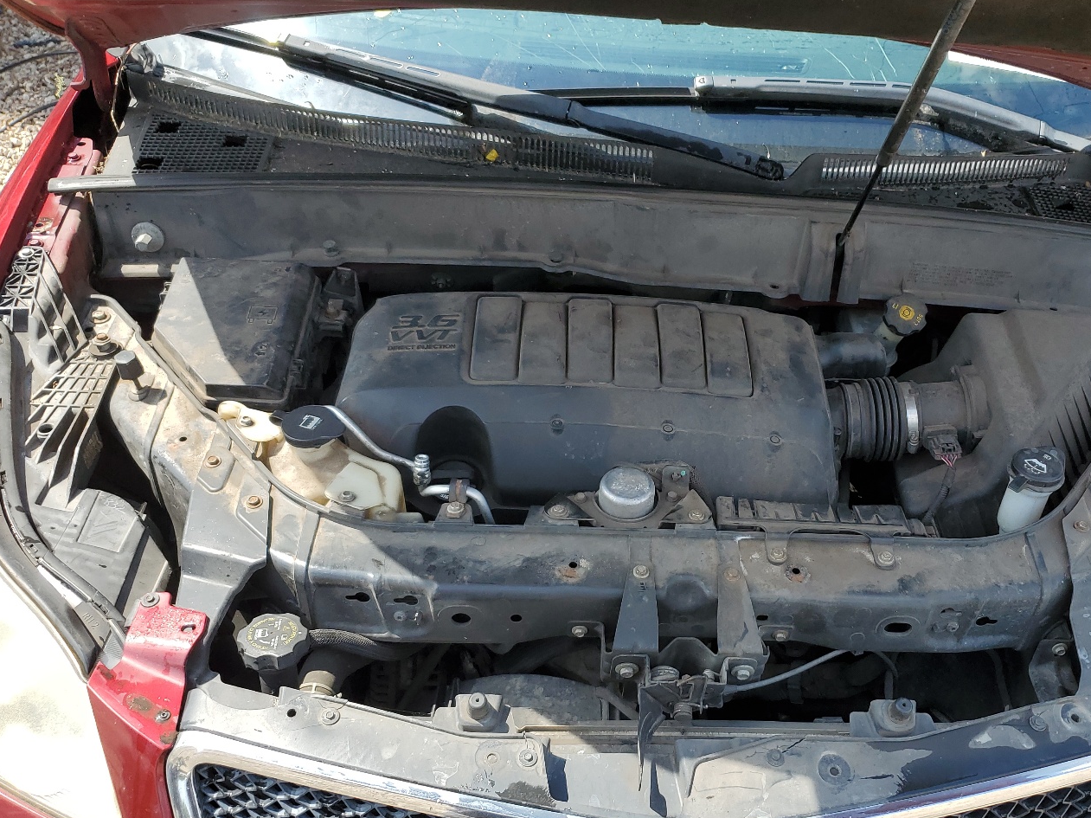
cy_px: 448
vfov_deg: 42.9
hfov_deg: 54.7
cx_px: 687
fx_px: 1040
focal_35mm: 33
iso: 50
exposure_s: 1/909
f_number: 1.5
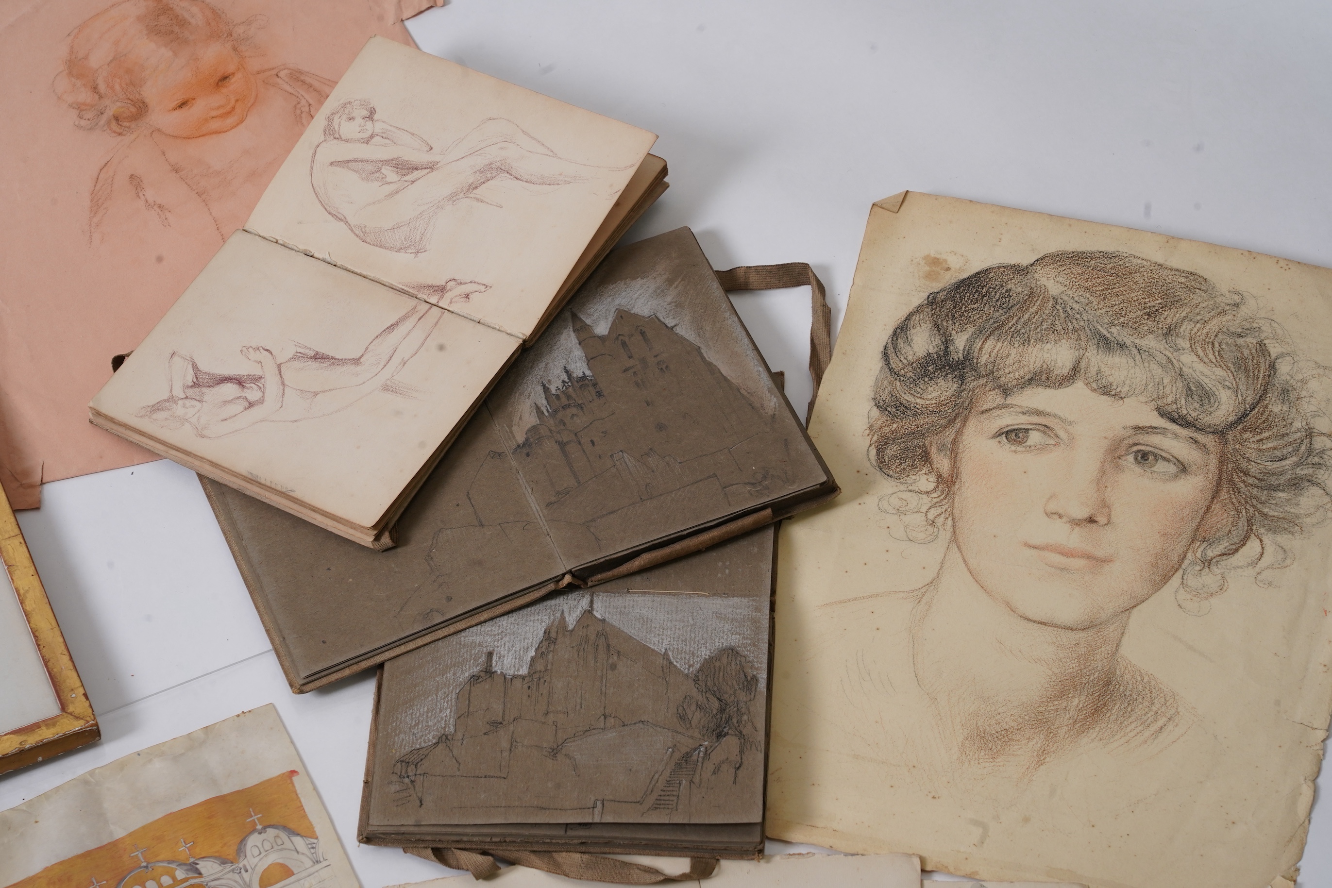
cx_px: 666
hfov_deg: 19.5
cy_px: 444
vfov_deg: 13.0
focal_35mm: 105
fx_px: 3885
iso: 800
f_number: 14
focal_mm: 105
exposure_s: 1/125
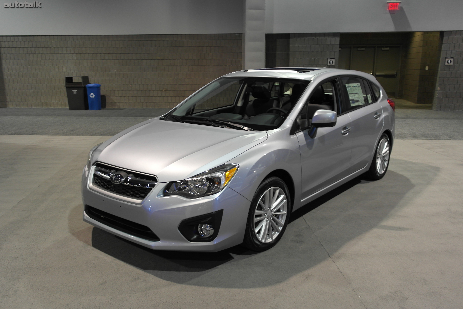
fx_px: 386
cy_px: 154
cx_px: 232
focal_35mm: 30
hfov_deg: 61.9
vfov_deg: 43.6
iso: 400
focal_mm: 20
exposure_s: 1/25
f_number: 3.5
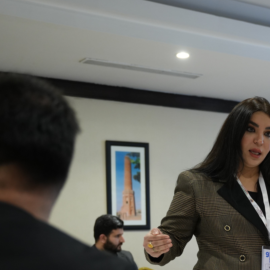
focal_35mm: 78
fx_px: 687
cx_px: 266
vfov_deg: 22.0
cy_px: 210
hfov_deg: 21.5
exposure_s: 1/50
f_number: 2.8
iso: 1250
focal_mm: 35.4
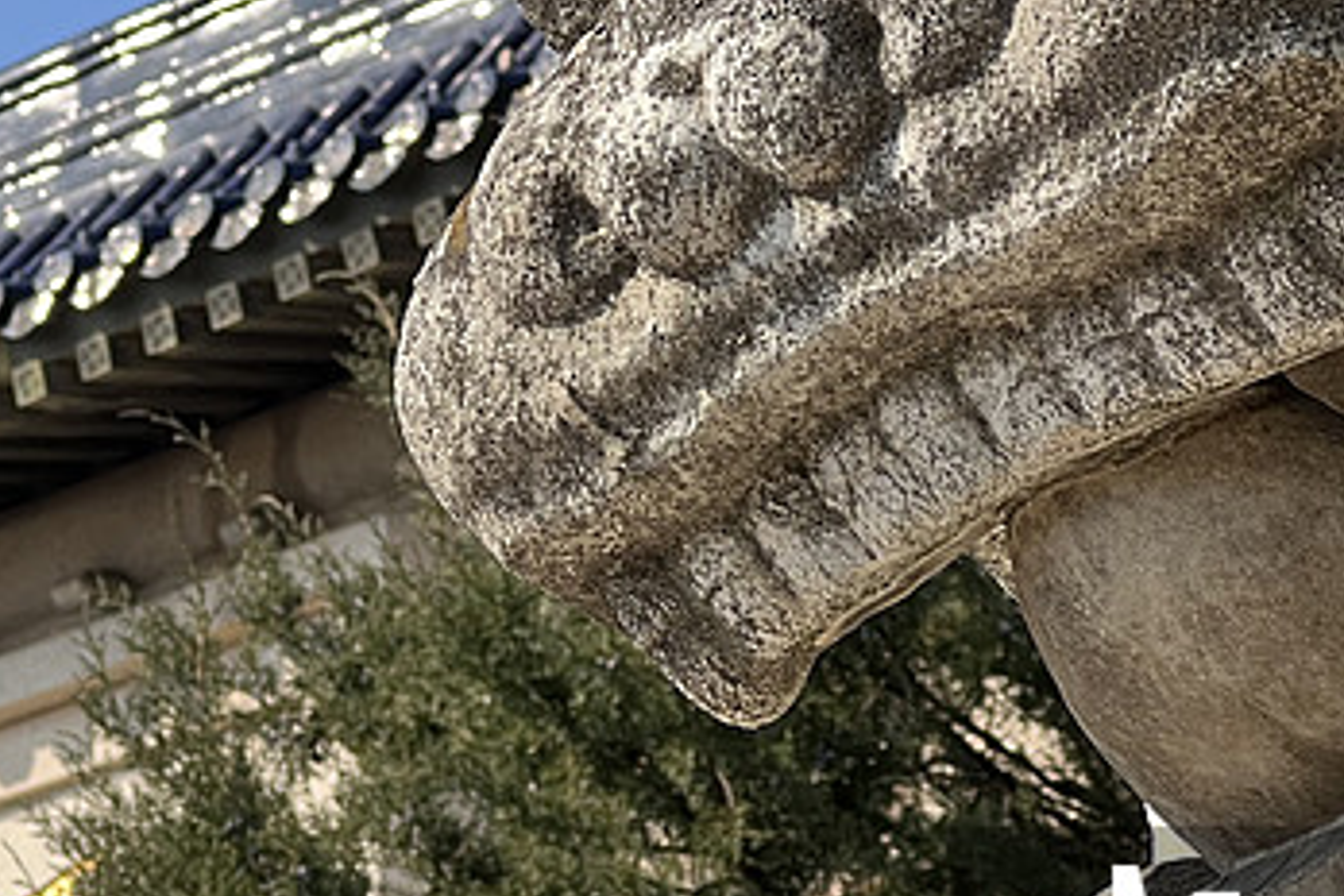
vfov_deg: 7.5
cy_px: 344
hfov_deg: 11.1
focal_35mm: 184
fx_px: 6869
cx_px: 266
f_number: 2.8
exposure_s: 1/292
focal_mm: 9
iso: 32
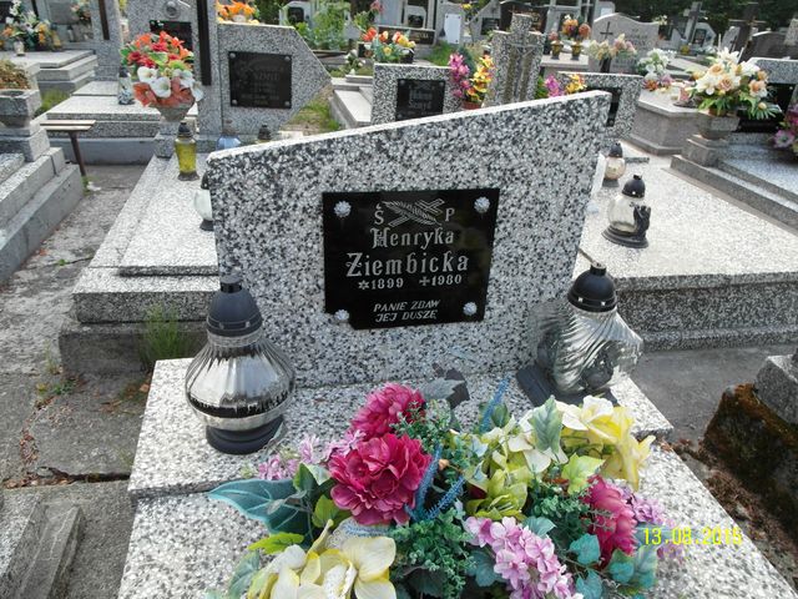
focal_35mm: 24
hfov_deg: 71.6
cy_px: 300
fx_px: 553
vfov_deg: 56.8
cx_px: 399
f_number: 3.4
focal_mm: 5.2
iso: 100
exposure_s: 1/90
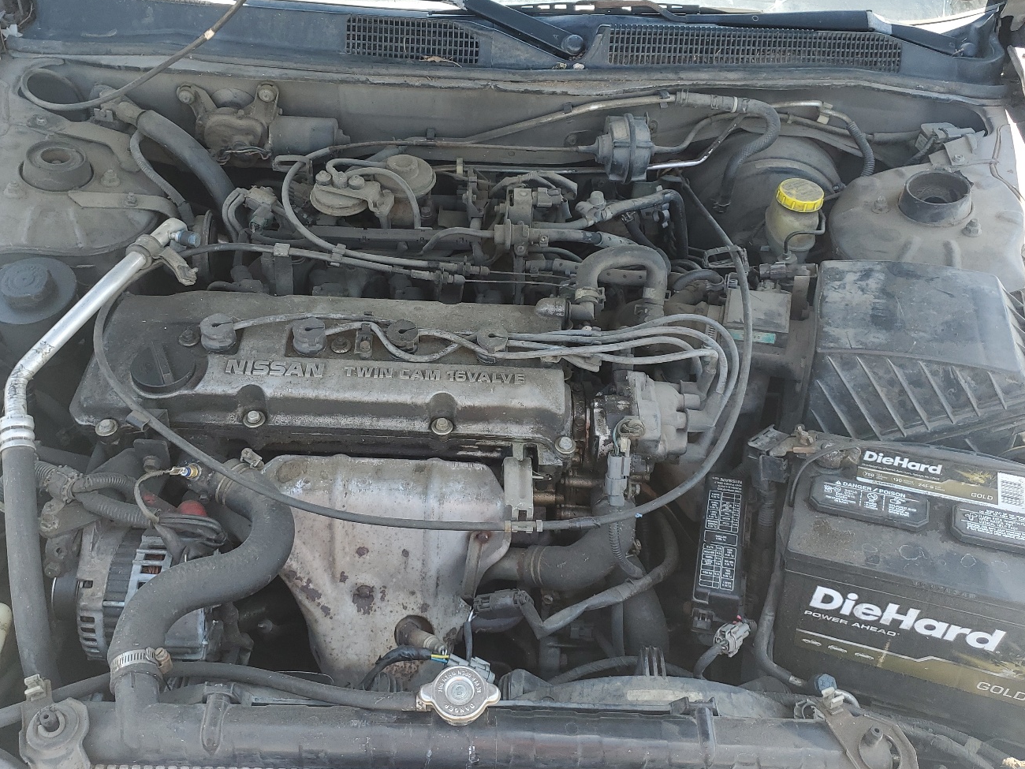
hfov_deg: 56.8
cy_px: 351
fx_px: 948
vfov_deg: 44.1
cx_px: 478
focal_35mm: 32
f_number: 1.5
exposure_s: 1/323
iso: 50
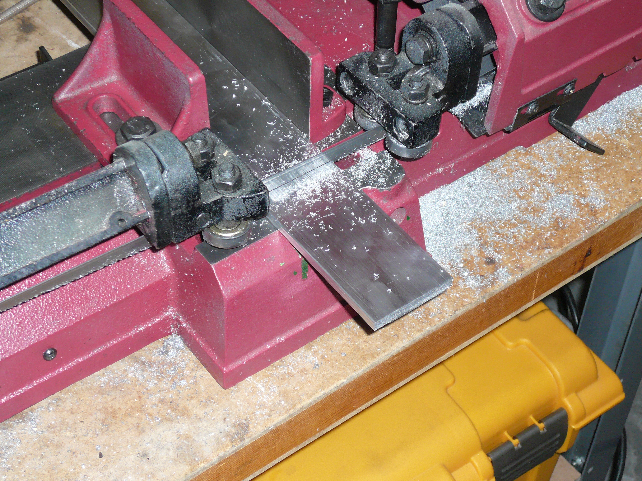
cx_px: 321
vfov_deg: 21.6
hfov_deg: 28.6
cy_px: 240
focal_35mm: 68
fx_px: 1261
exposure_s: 1/30
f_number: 4.3
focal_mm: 11.2
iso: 200
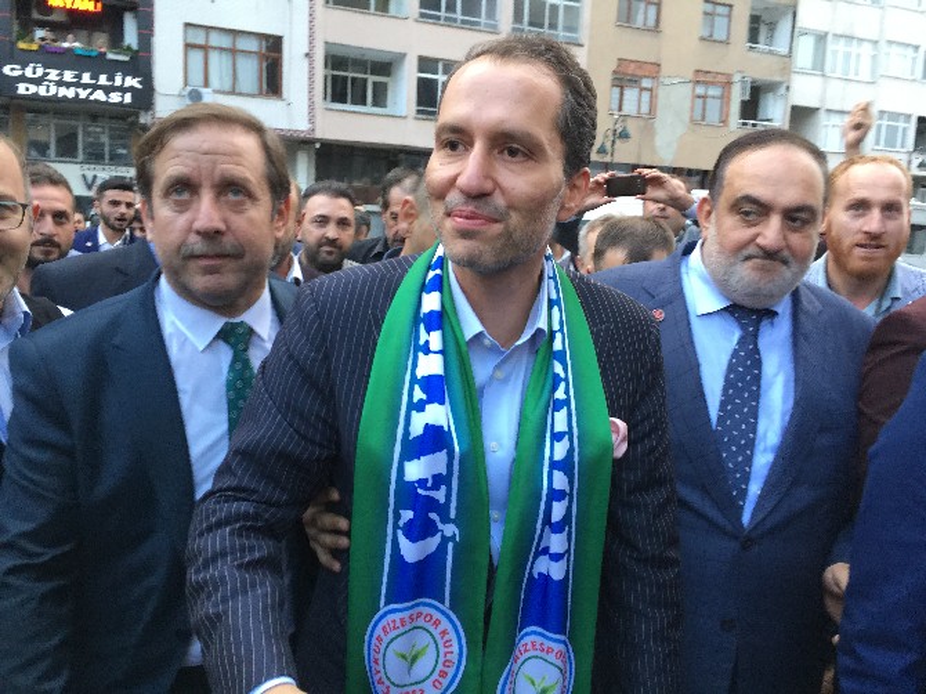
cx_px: 463
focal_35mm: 29
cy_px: 347
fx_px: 775
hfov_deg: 61.7
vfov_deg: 48.2
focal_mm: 4.15
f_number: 2.2
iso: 64
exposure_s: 1/33
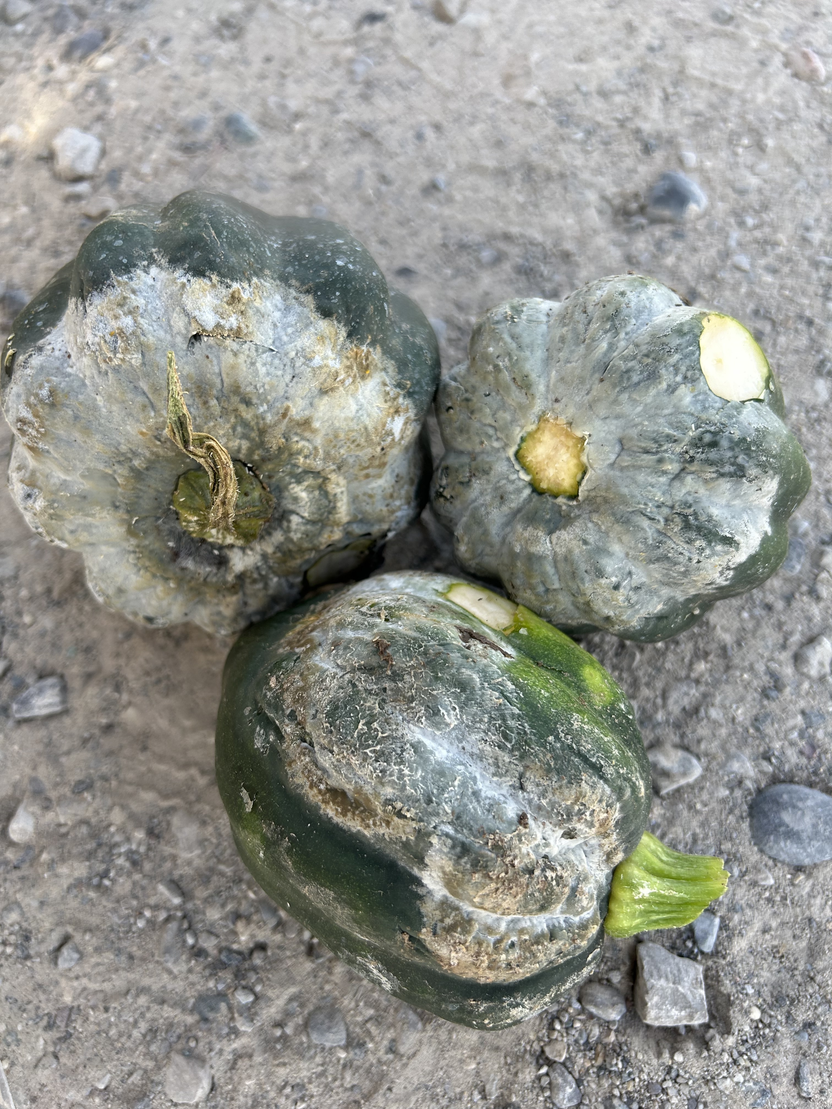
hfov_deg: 53.1
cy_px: 554
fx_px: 833
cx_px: 416
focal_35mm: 26
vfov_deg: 67.3
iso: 50
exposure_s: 1/581
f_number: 1.5
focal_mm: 5.7
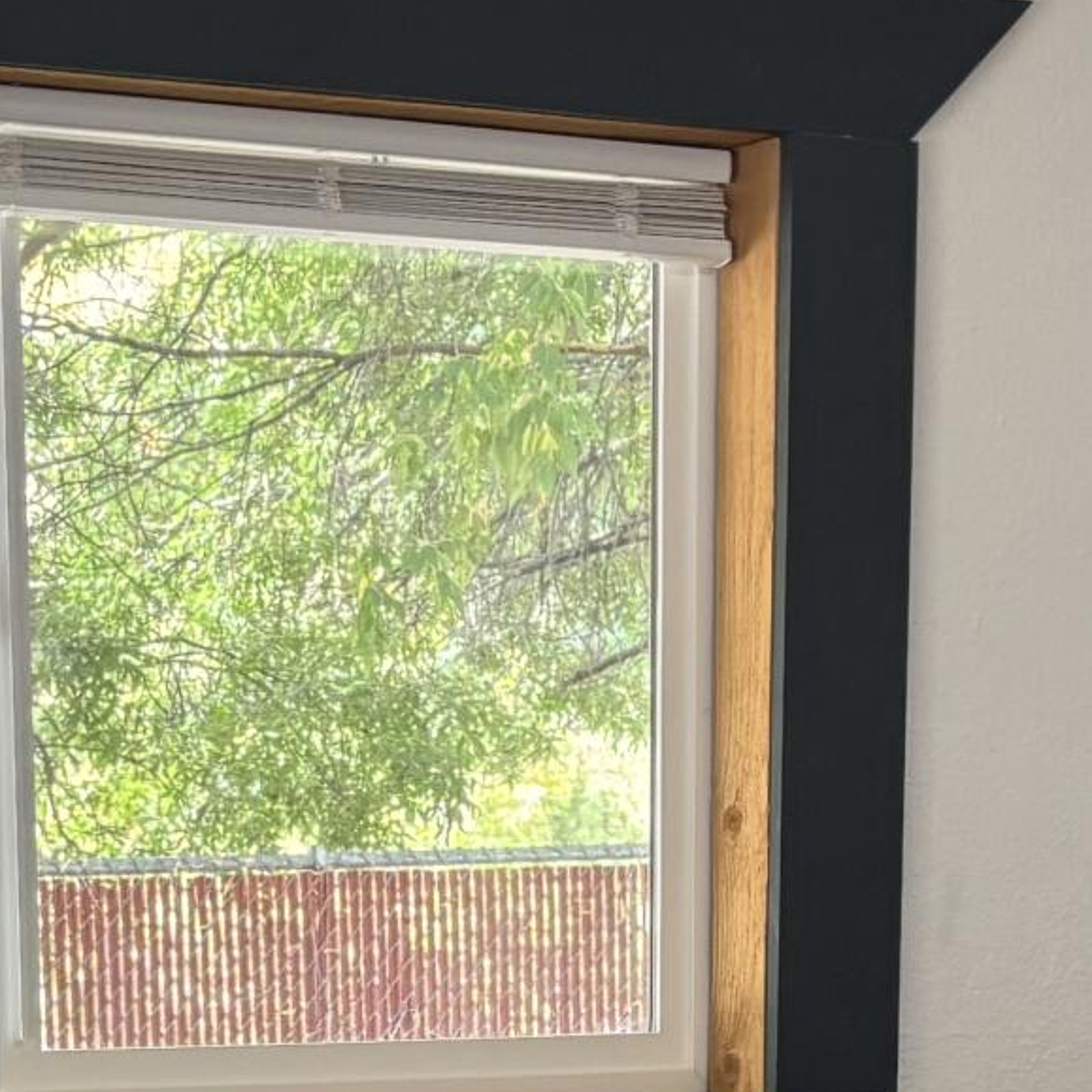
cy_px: 1520
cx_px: 379
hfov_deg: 14.6
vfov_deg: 13.9
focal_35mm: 119
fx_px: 4247
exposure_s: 1/60
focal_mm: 5.96
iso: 125
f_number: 1.6
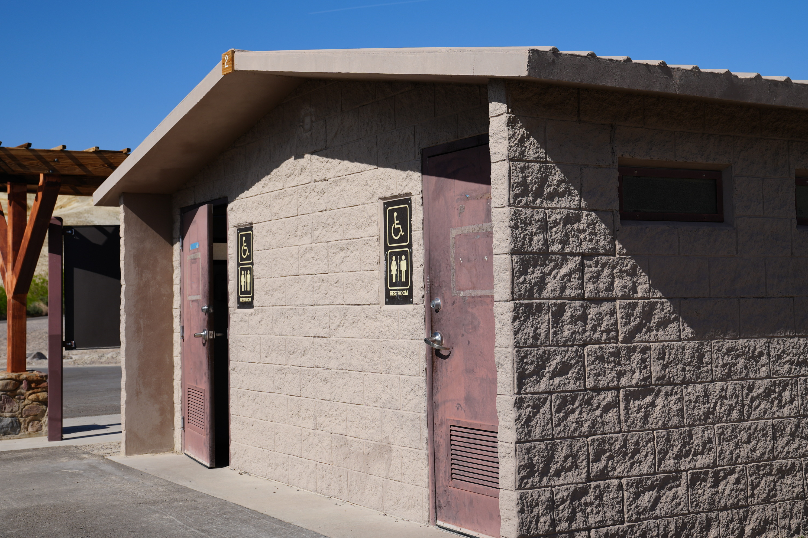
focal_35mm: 47
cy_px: 257
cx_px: 352
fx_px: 1055
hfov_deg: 41.8
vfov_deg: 28.6
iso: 100
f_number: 5.6
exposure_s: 1/500
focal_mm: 40
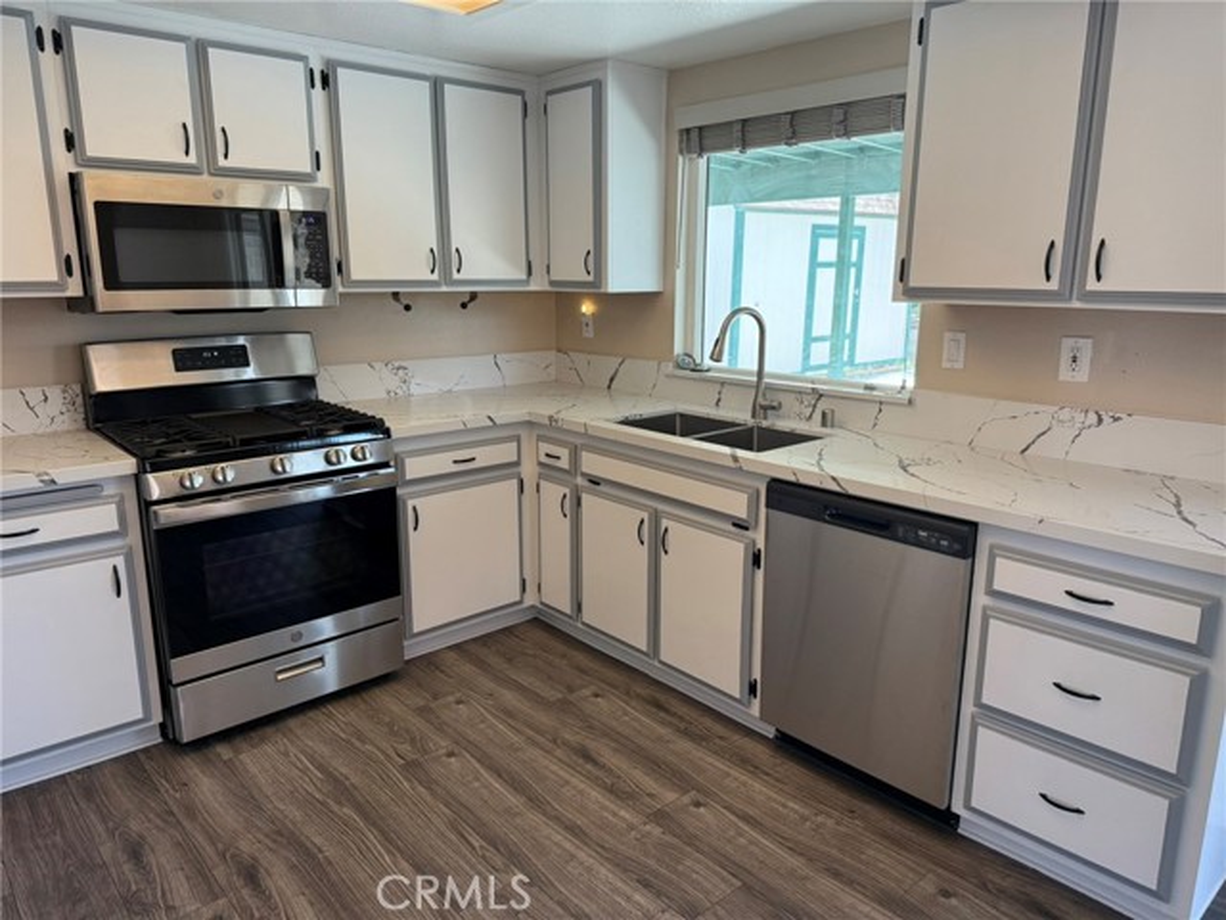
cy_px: 460
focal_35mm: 24
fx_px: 850
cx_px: 613
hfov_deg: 71.6
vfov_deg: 56.8
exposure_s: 1/240
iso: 160
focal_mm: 6.76
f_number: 1.78
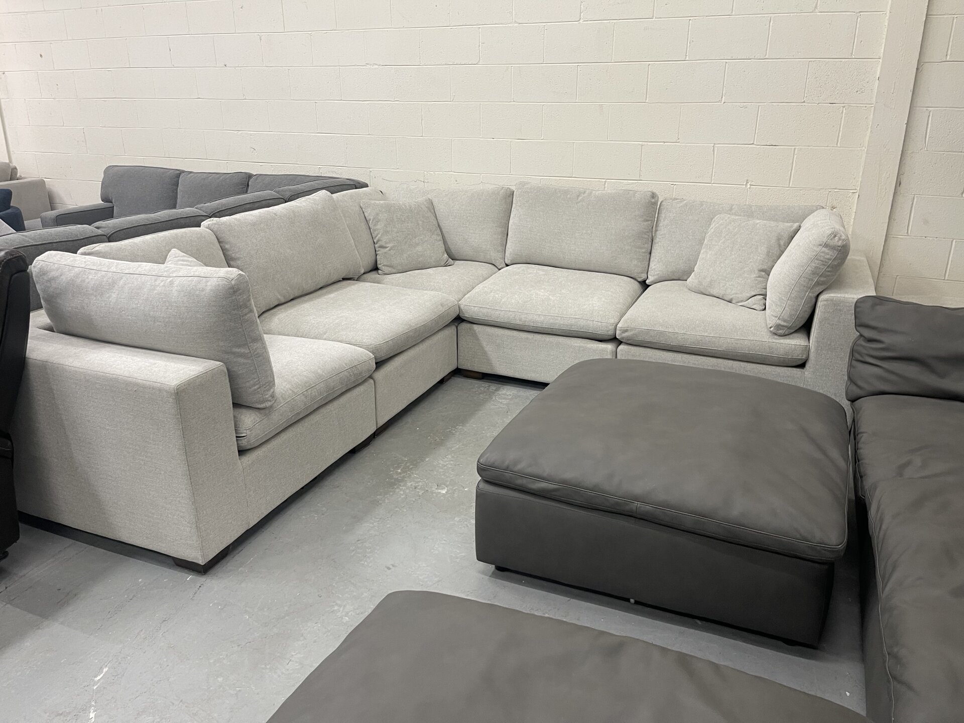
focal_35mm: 25
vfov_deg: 54.9
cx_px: 482
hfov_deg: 69.4
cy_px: 362
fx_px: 696
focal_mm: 5.1
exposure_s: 1/60
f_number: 1.6
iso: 100
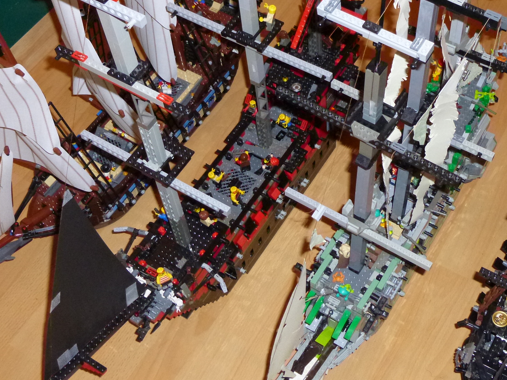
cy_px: 139
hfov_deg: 37.9
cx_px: 323
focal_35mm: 50
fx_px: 732
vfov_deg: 29.0
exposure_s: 1/60
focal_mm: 5.6
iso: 320
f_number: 3.4
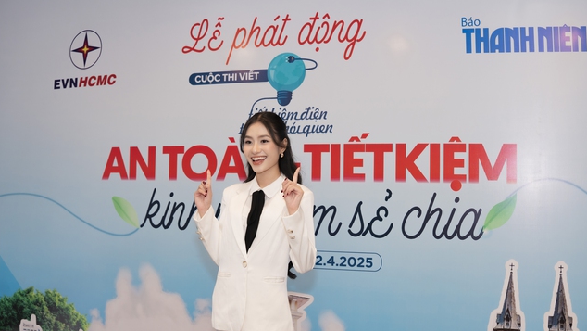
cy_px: 191
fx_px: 581
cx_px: 292
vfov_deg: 31.7
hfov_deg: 53.6
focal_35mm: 37
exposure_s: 1/160
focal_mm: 35.3
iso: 800
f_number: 4
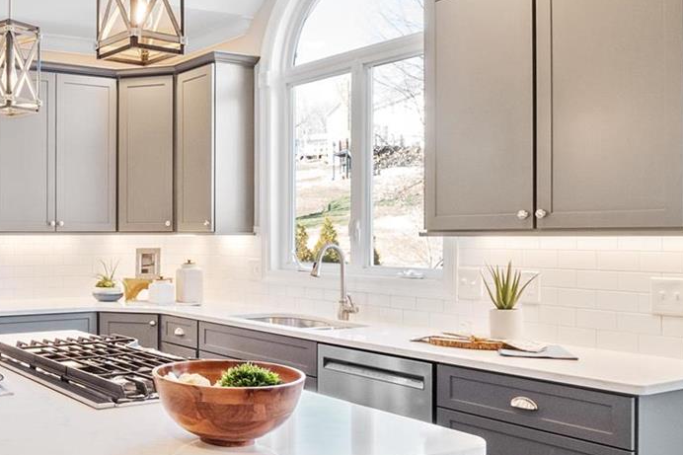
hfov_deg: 46.6
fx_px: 702
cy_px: 254
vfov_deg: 35.9
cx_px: 64
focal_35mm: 37
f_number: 6.3
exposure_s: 1/13
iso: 400
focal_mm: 8
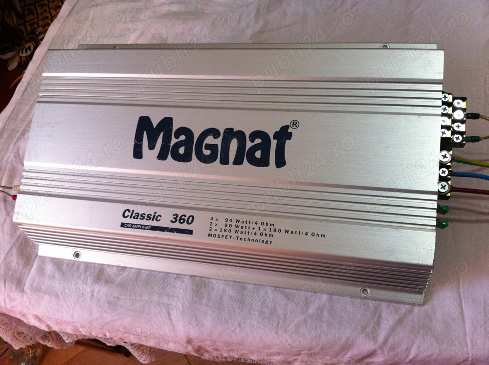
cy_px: 182
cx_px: 244
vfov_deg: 40.6
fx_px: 494
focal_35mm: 35
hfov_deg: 52.7
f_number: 2.8
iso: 125
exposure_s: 1/120
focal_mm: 3.85
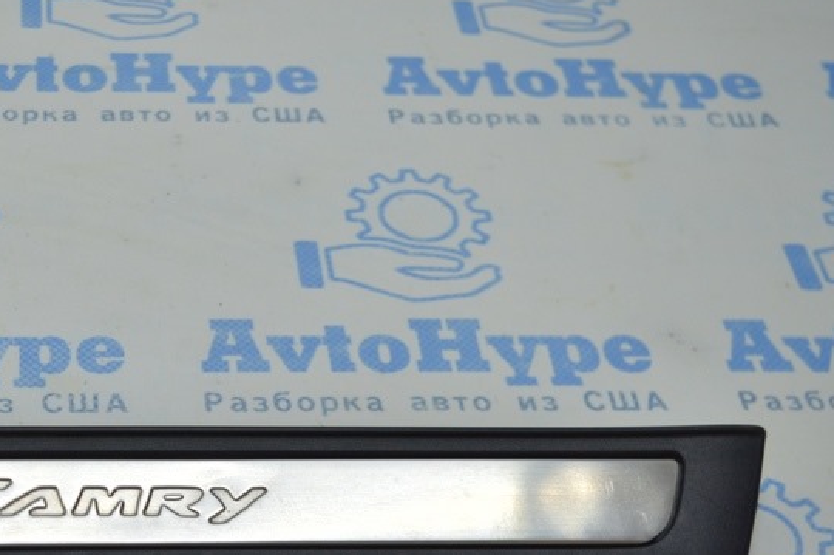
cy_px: 483
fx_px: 1713
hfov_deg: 26.4
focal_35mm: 74
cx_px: 68
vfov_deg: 18.1
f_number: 4
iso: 400
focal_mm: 26
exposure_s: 1/125
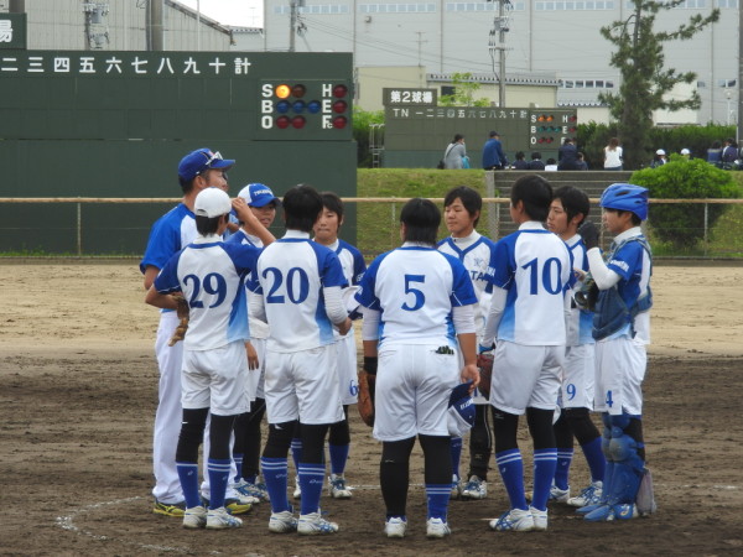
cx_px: 372
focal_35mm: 180
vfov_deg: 8.2
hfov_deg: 11.0
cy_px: 278
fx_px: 3864
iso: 100
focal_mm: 32.2
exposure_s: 1/200
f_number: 5.3
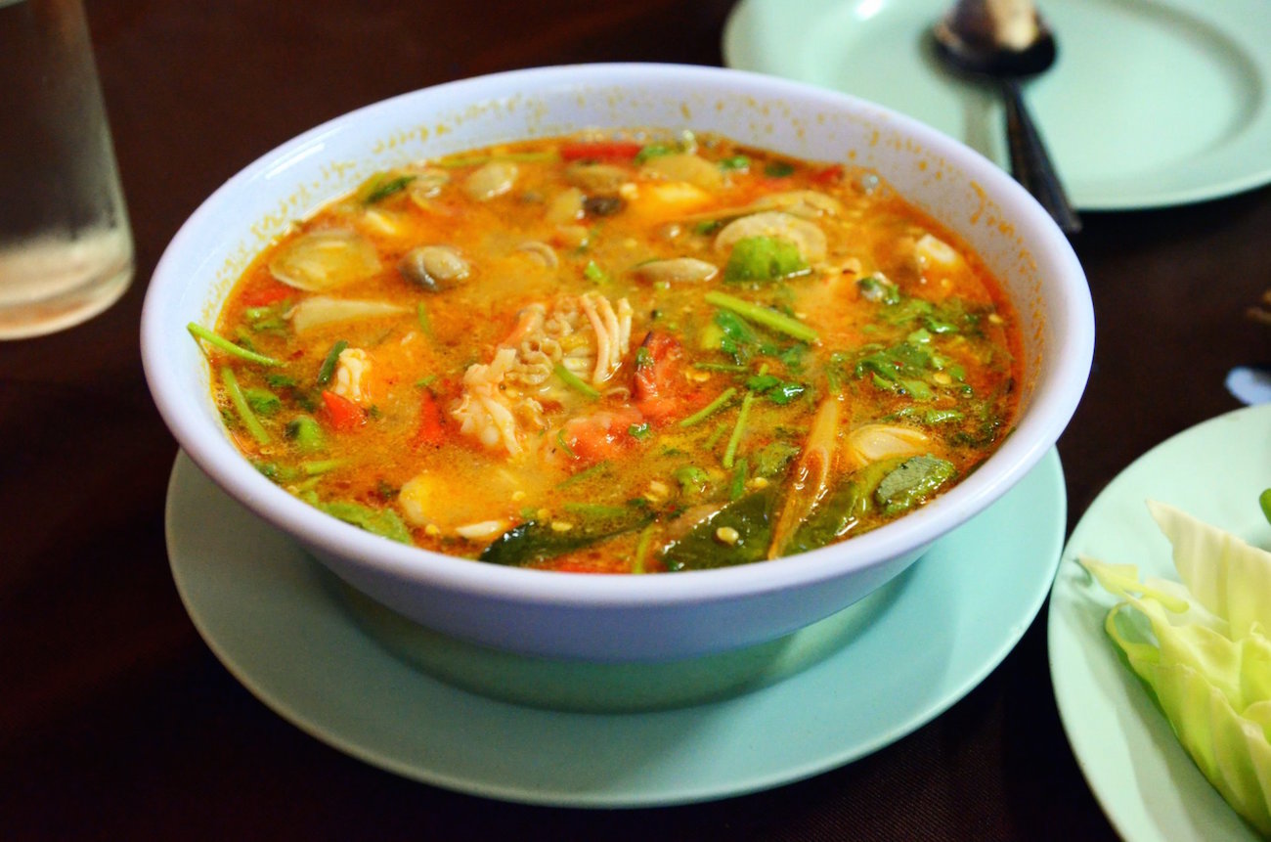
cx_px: 636
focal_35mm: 51
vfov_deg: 26.4
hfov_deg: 39.0
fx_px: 1797
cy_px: 421
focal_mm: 34
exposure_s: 1/60
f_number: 4
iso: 3200
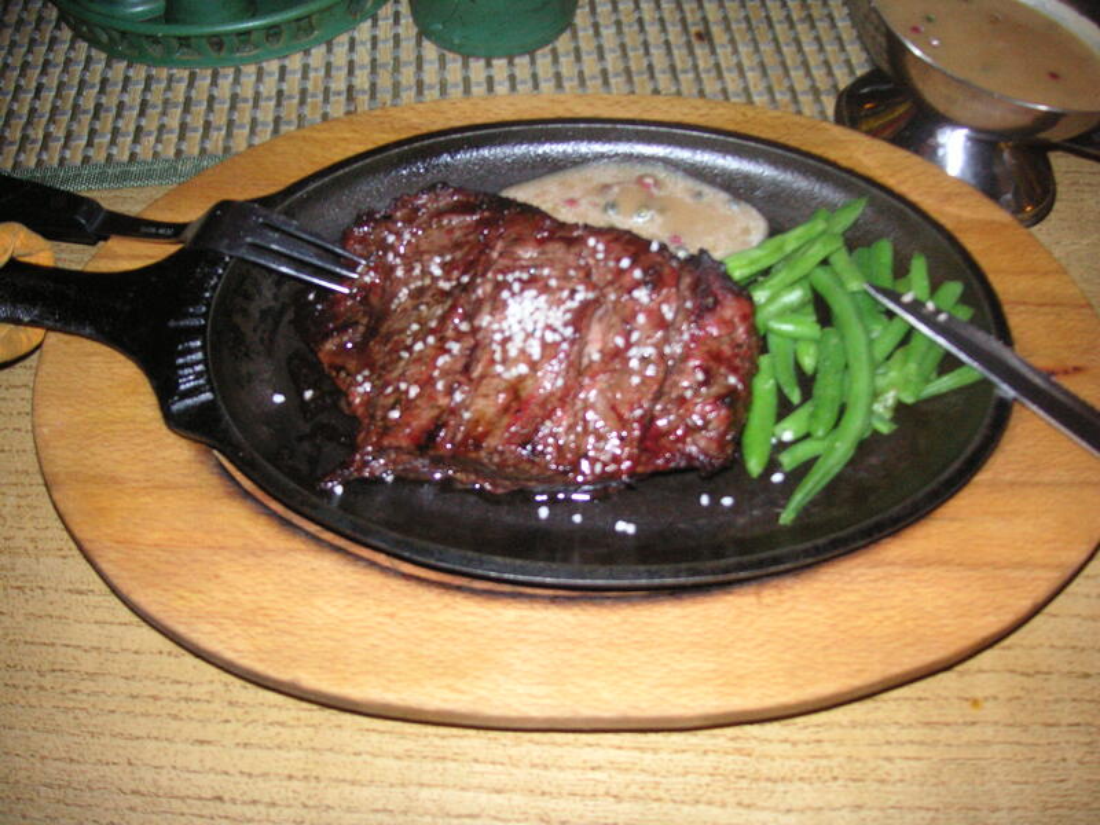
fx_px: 1176
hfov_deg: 50.1
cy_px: 412
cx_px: 550
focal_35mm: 37
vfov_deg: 38.7
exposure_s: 1/45
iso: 160
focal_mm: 6.1
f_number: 2.8
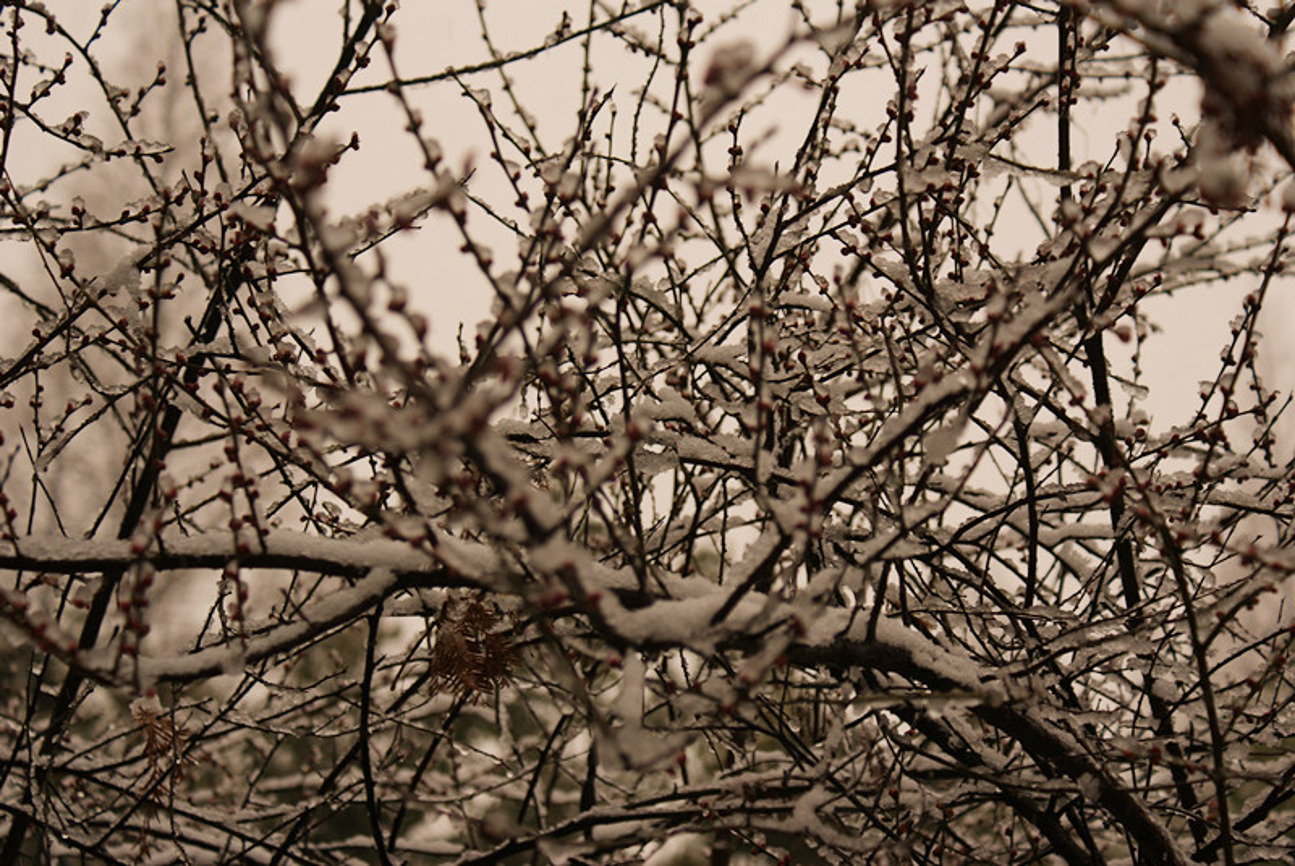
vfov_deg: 13.1
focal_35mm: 105
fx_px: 3780
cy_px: 433
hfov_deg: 19.4
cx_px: 648
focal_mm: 70
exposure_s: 1/160
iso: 100
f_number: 6.3
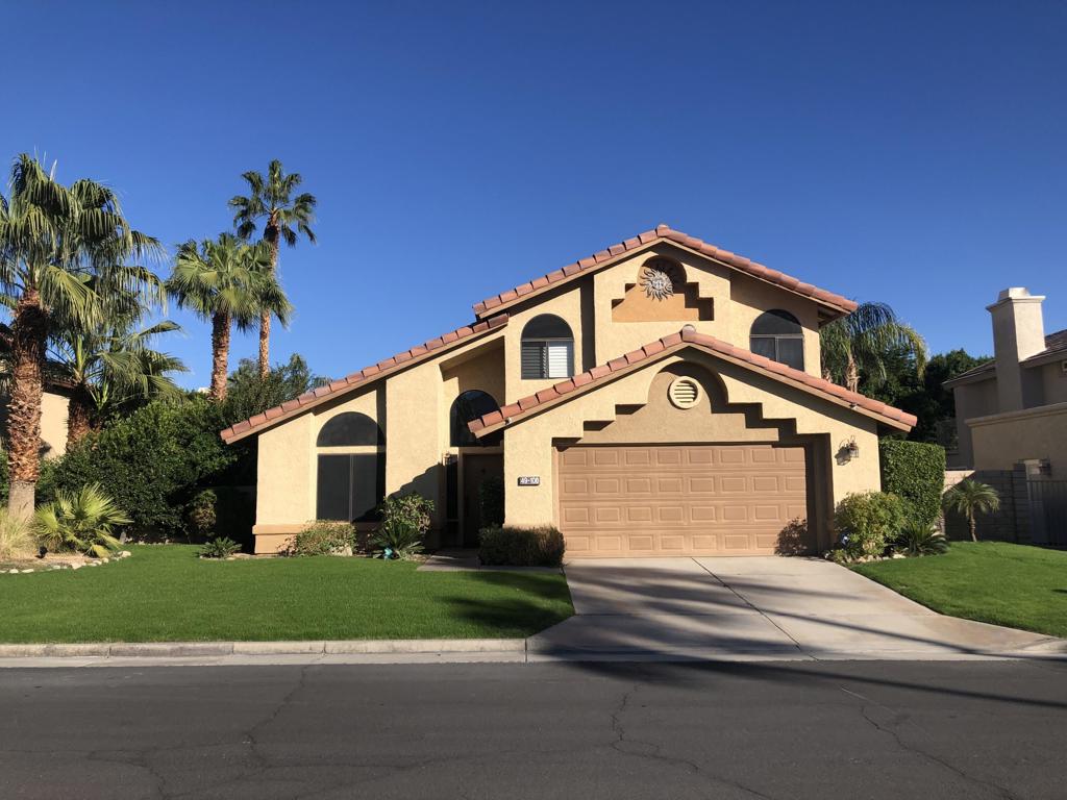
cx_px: 534
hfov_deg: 63.4
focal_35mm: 28
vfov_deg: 49.7
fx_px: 863
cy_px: 400
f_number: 1.8
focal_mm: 3.99
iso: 20
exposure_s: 1/2208
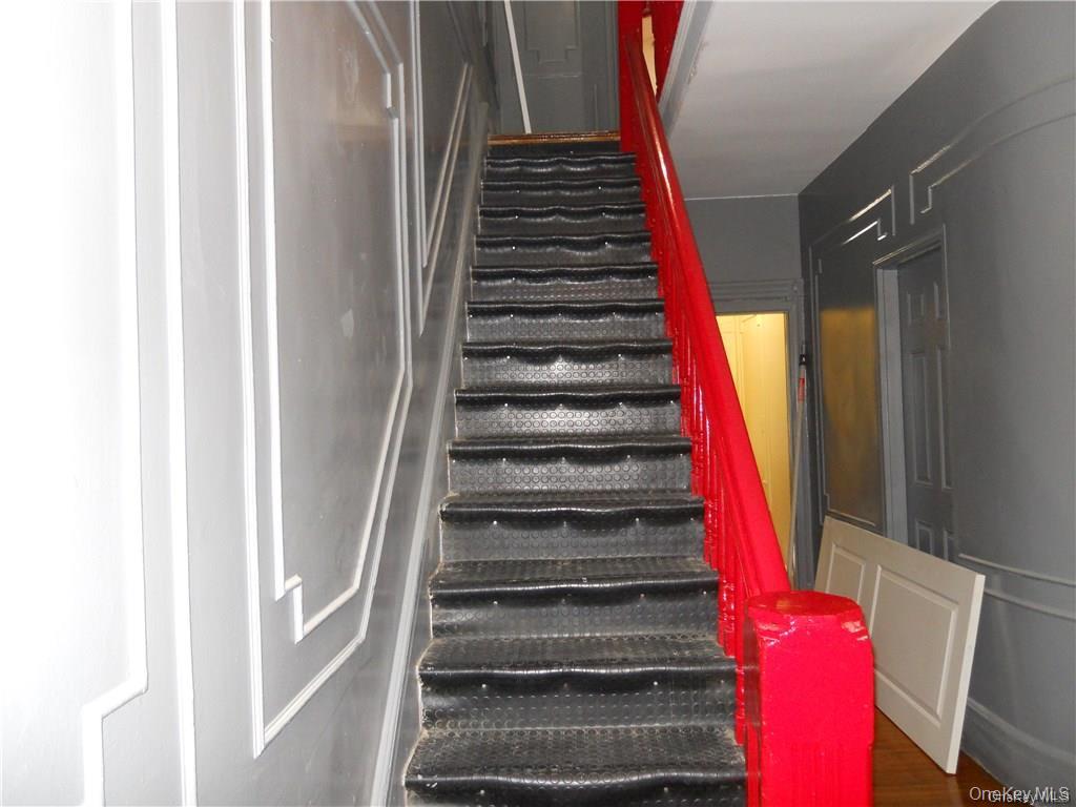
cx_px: 538
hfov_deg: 63.4
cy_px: 404
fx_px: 870
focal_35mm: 28
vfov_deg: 49.7
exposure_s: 1/25
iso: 400
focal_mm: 5
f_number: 2.7
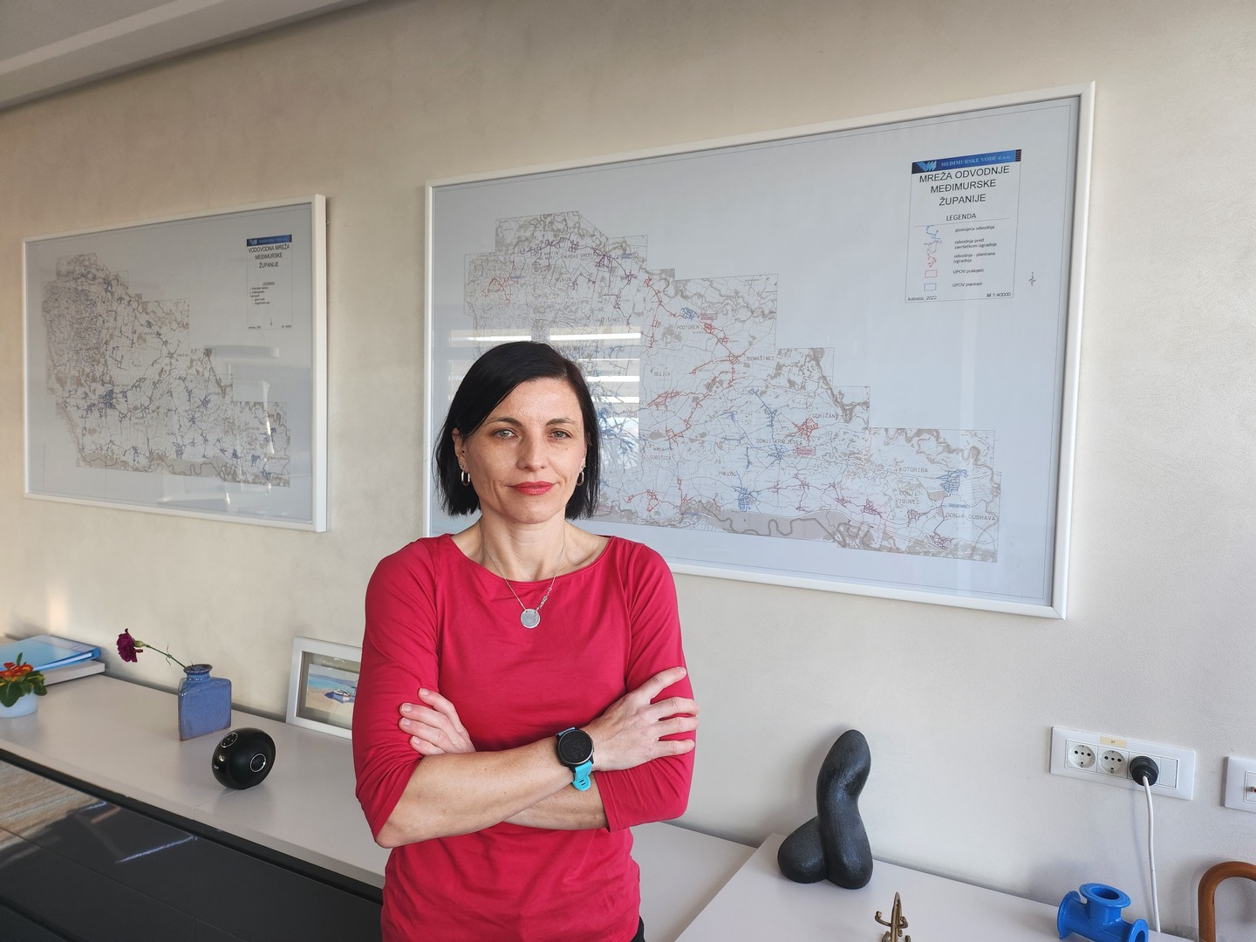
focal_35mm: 24
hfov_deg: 71.6
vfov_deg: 56.8
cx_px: 628
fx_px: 871
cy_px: 471
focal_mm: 5
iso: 80
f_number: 1.8
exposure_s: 1/180
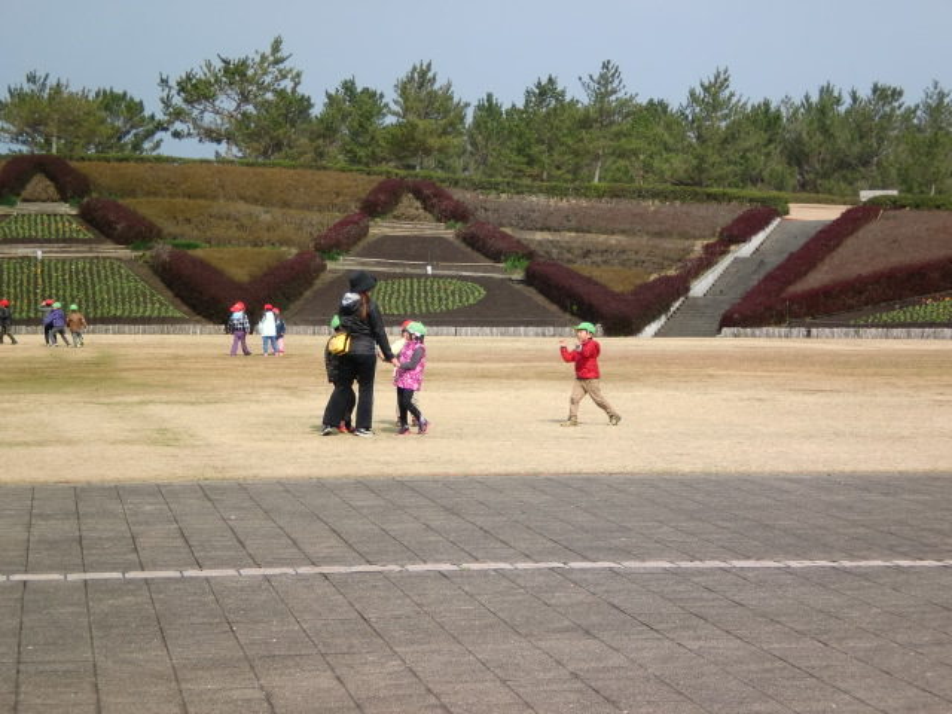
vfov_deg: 14.0
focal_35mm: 106
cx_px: 476
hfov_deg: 18.5
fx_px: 2915
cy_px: 357
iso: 64
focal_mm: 18.9
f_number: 5.9
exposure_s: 1/320
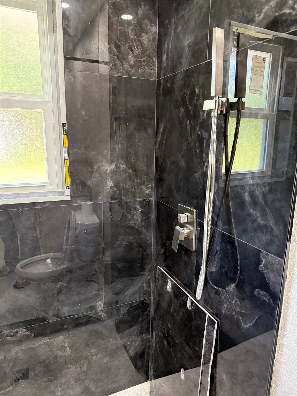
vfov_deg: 71.6
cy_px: 198
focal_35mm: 24
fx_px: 275
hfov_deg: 56.8
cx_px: 148
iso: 500
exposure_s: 1/60
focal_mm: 6.76
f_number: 1.78
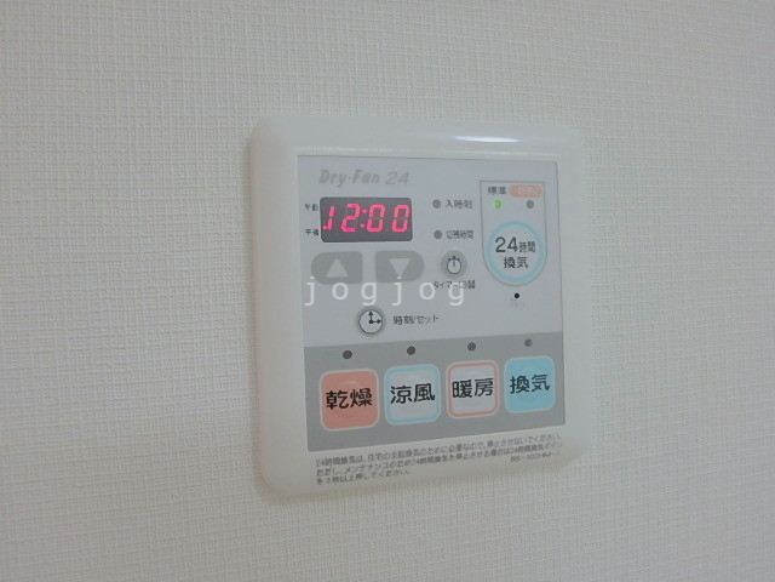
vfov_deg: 63.4
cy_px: 291
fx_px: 470
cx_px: 388
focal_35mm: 21
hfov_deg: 79.0
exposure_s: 1/30
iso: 250
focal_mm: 3.7
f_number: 3.5
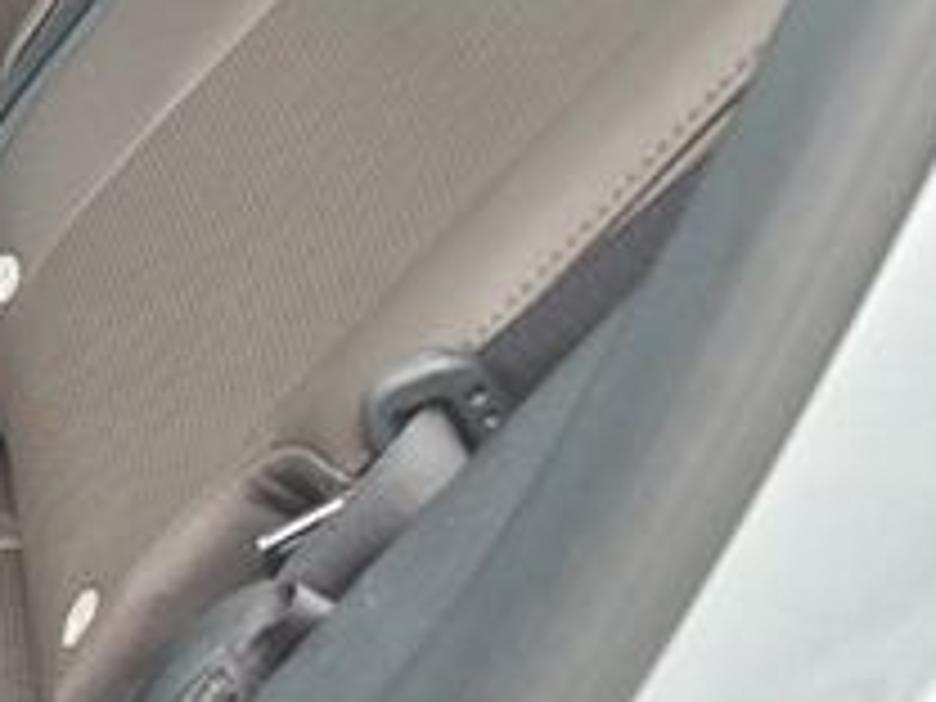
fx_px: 3055
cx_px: -734
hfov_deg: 15.2
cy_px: 212
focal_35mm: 113
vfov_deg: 13.1
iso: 100
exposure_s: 1/180
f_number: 1.8
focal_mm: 5.4
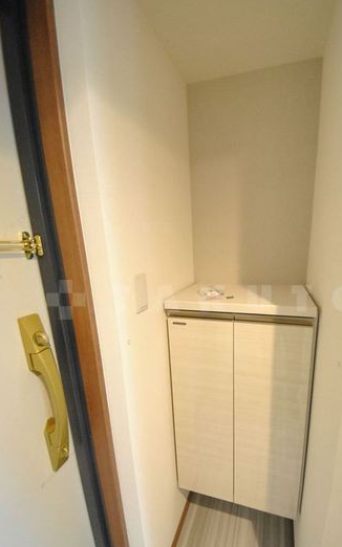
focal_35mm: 15
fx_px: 224
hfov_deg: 74.0
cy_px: 300
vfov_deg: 101.2
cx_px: 204
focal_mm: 8
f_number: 4.5
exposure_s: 1/20
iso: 1600
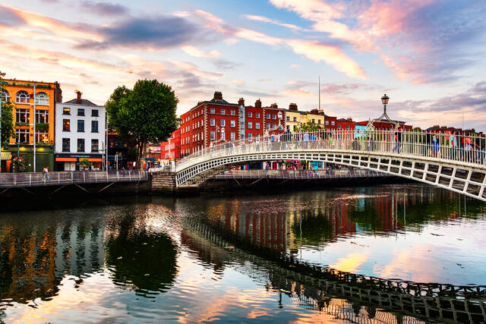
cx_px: 243
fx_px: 324
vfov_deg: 53.2
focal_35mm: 24
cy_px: 162
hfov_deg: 73.7
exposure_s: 1/20
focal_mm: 16
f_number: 8
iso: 200
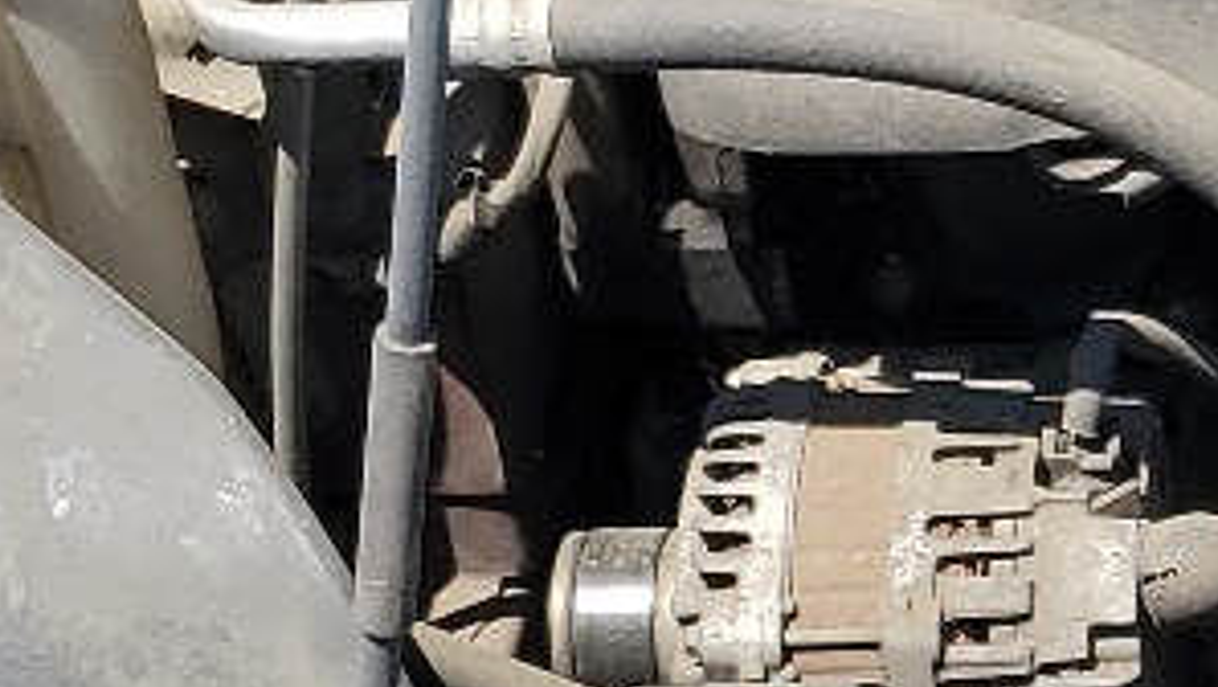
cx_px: 1982
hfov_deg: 13.1
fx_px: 4912
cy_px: 413
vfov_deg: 8.0
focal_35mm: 152
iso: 50
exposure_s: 1/2000
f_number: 1.5
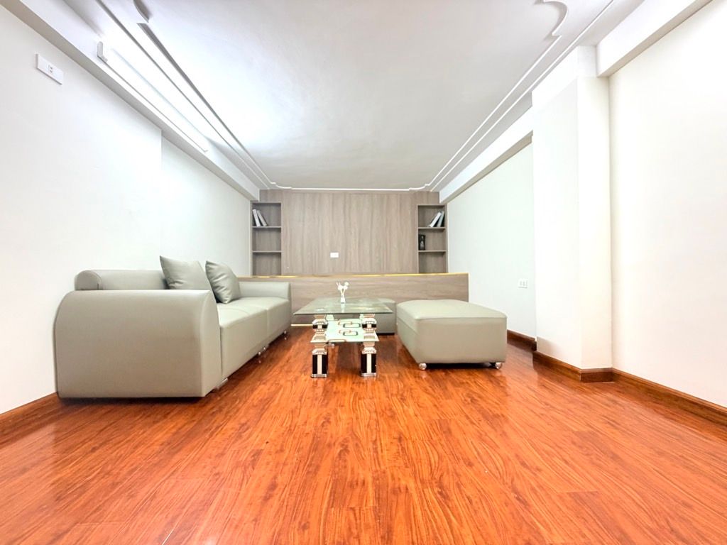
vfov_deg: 85.7
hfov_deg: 102.1
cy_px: 272
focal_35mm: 14
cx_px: 364
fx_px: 294
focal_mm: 2.22
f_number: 2.2
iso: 250
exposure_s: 1/100
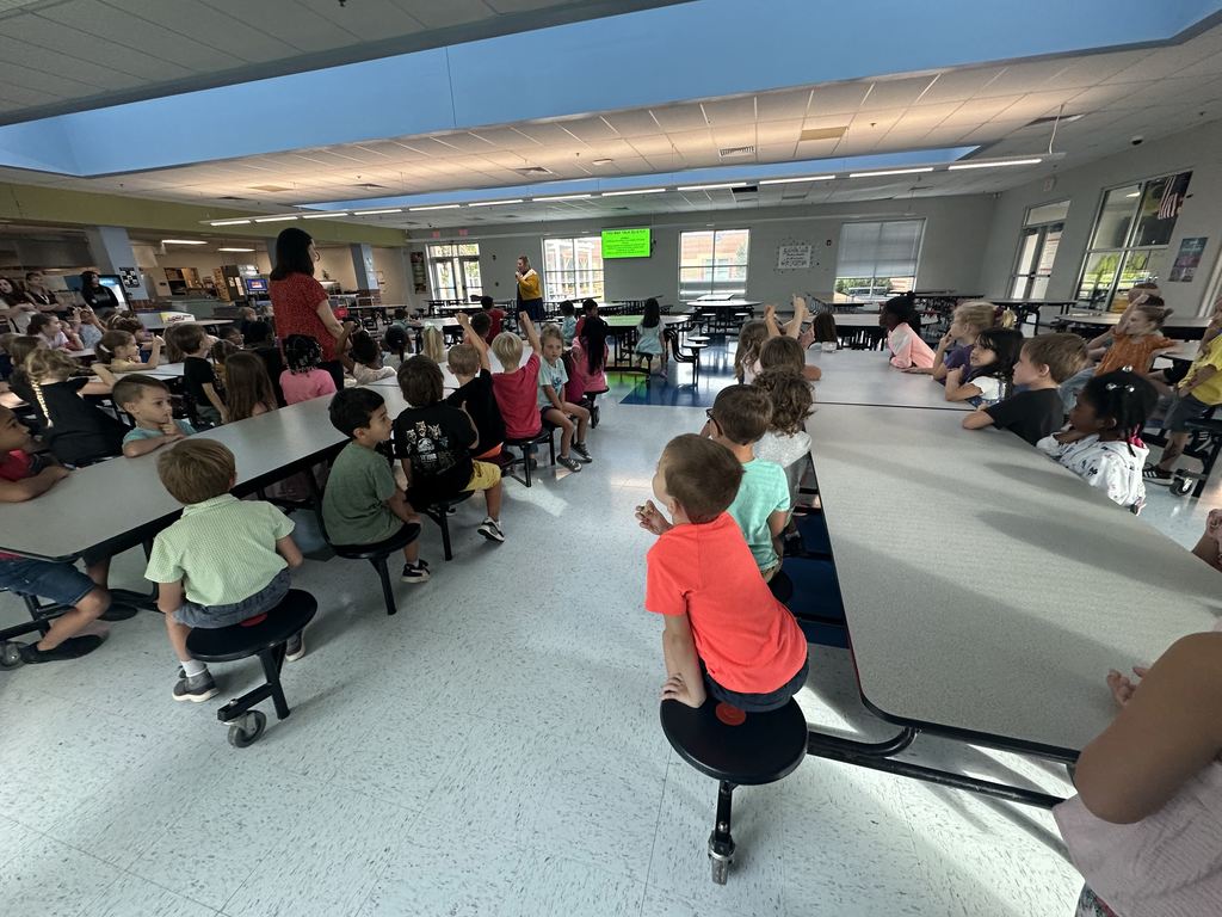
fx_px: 494
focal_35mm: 14
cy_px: 458
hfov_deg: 102.1
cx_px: 611
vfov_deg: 85.7
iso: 160
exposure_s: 1/120
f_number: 2.2
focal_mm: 2.22
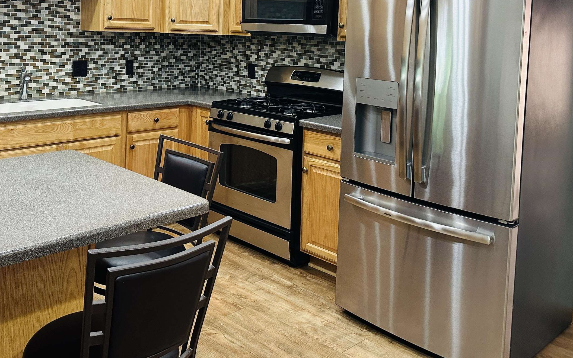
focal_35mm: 37
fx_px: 578
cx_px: 202
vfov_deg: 33.0
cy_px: 49
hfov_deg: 52.0
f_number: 1.78
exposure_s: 1/120
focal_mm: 6.86
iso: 200
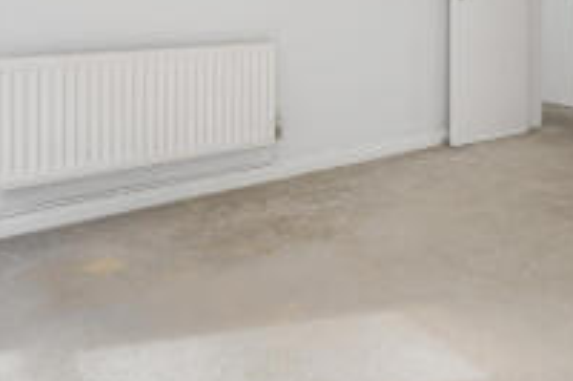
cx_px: 307
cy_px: 1
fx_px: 604
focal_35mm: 38
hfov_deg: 50.7
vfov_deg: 32.3
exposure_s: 1/10
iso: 250
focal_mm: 16
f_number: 9
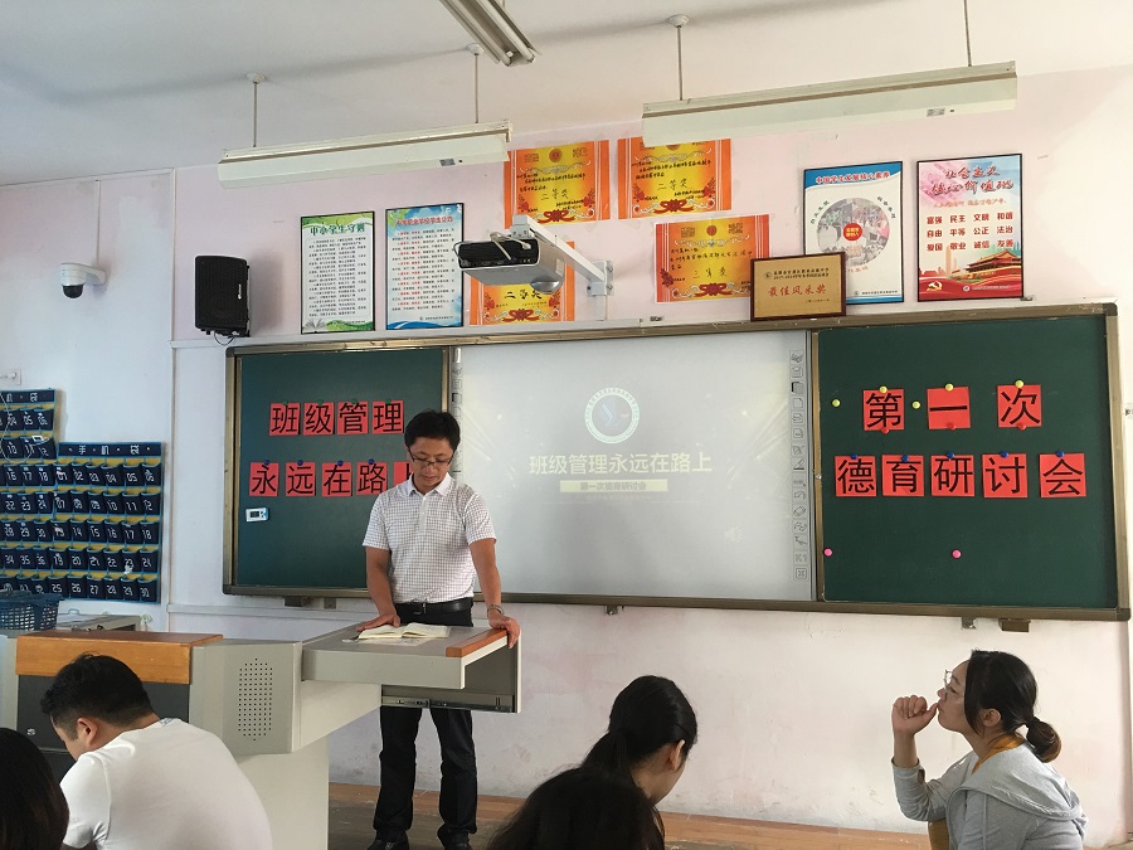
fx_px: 949
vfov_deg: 48.2
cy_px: 425
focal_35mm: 29
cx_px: 566
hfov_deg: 61.7
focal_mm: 4.15
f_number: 2.2
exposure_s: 1/17
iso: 64
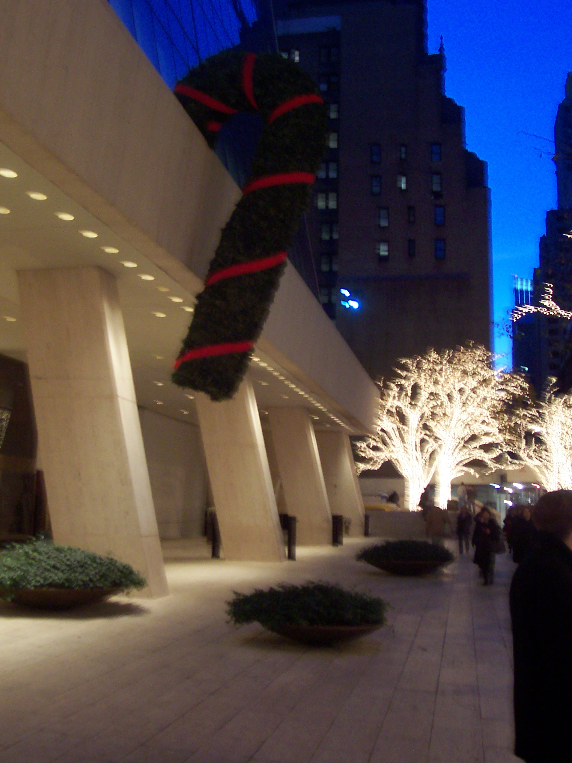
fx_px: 815
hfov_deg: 38.7
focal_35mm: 37
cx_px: 286
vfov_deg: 50.1
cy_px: 382
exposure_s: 1/8
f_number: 2.8
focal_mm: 5.6
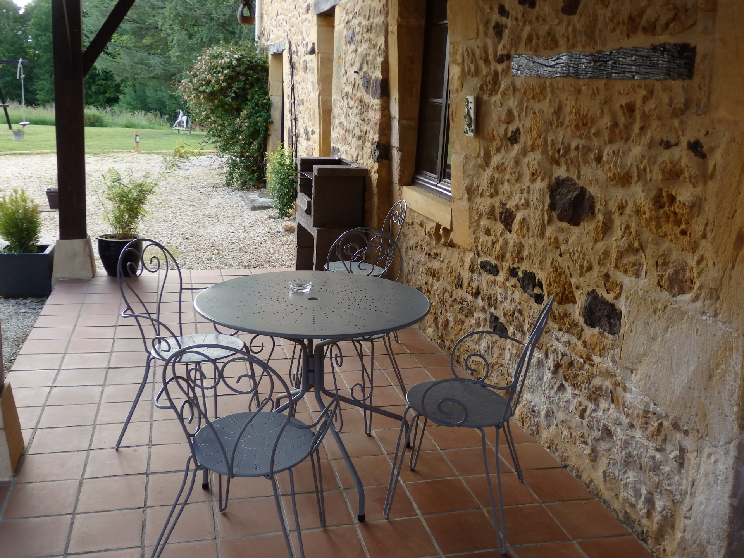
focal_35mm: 33
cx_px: 372
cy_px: 279
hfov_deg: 55.4
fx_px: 709
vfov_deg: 42.9
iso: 100
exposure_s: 1/80
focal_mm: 6
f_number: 3.4
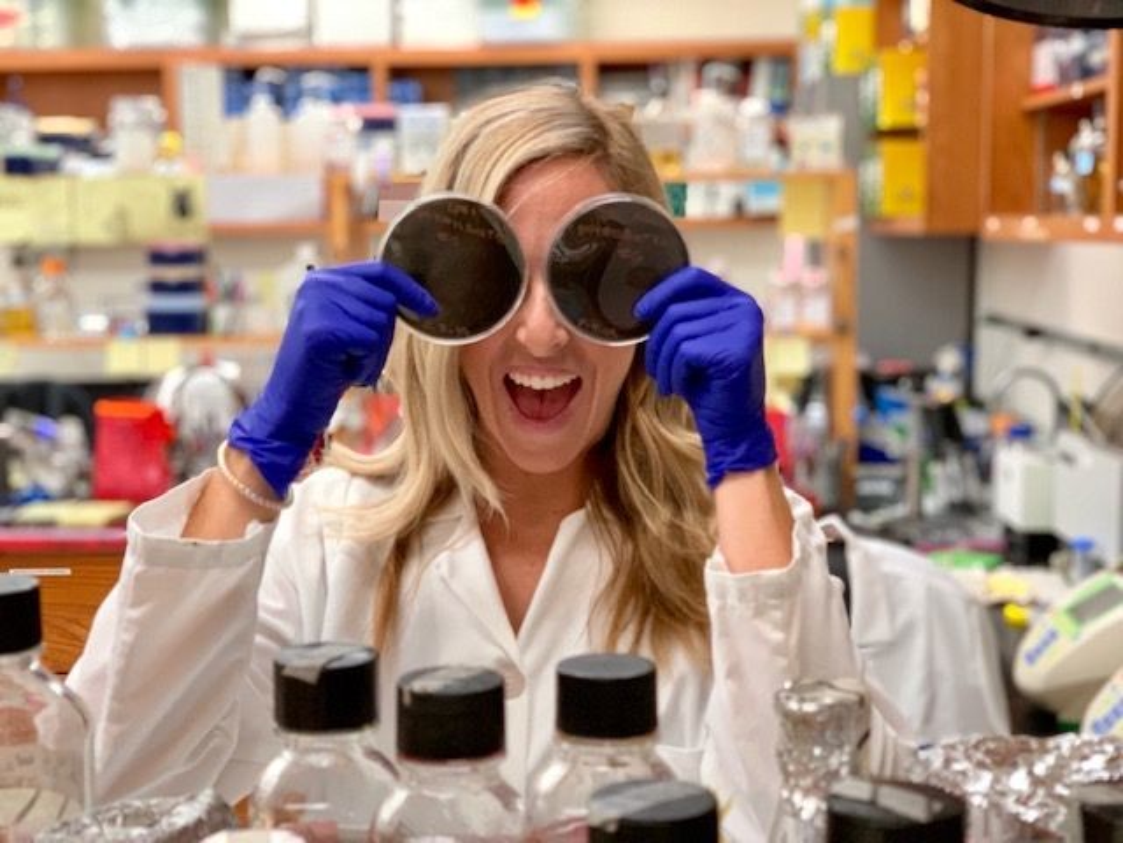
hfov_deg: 36.8
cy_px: 422
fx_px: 1687
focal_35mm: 52
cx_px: 562
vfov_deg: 28.0
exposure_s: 1/40
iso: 320
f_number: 2.4
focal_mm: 6
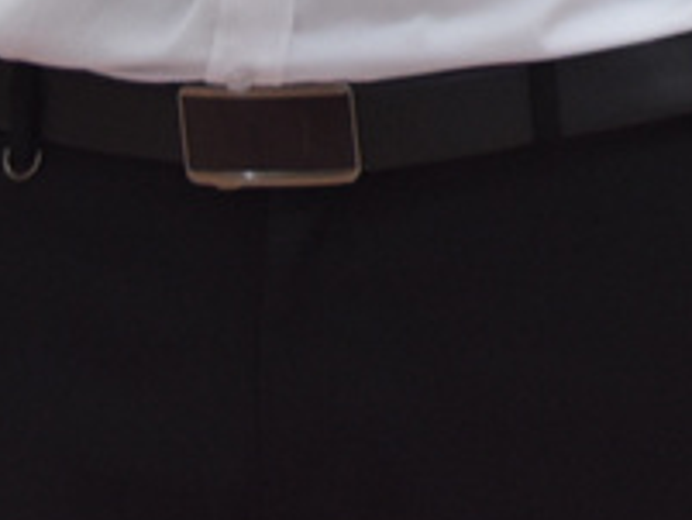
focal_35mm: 280
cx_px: 1115
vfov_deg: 5.2
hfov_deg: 6.9
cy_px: -603
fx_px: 5601
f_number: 4
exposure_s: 1/60
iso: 800
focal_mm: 26
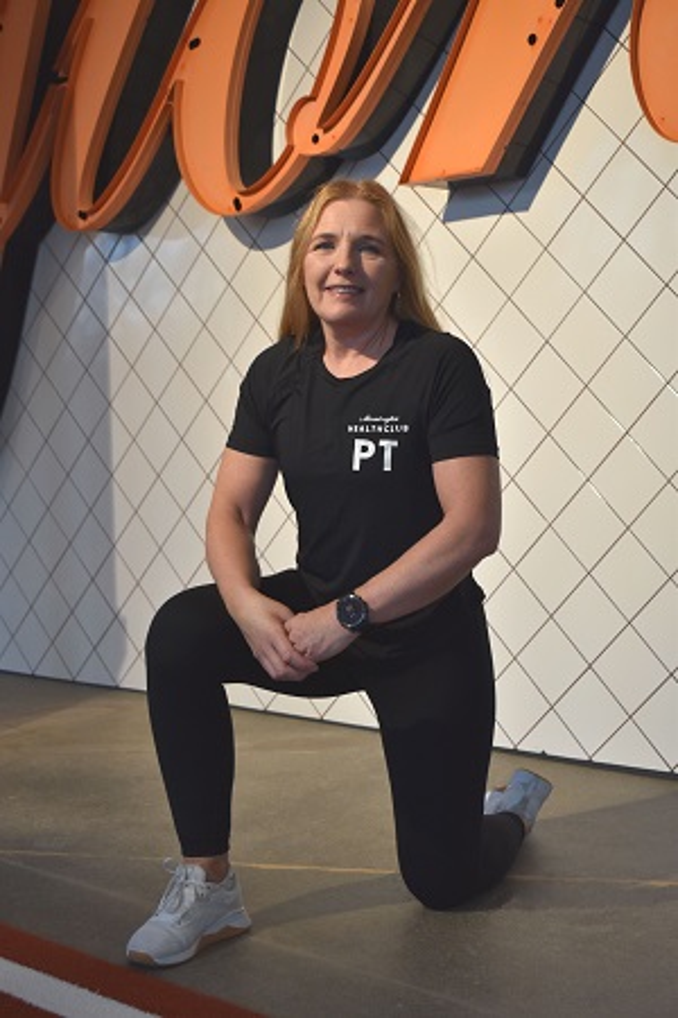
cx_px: 339
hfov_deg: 25.1
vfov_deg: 36.9
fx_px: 1525
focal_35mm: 54
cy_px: 509
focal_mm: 36
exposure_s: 1/125
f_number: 4.8
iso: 800
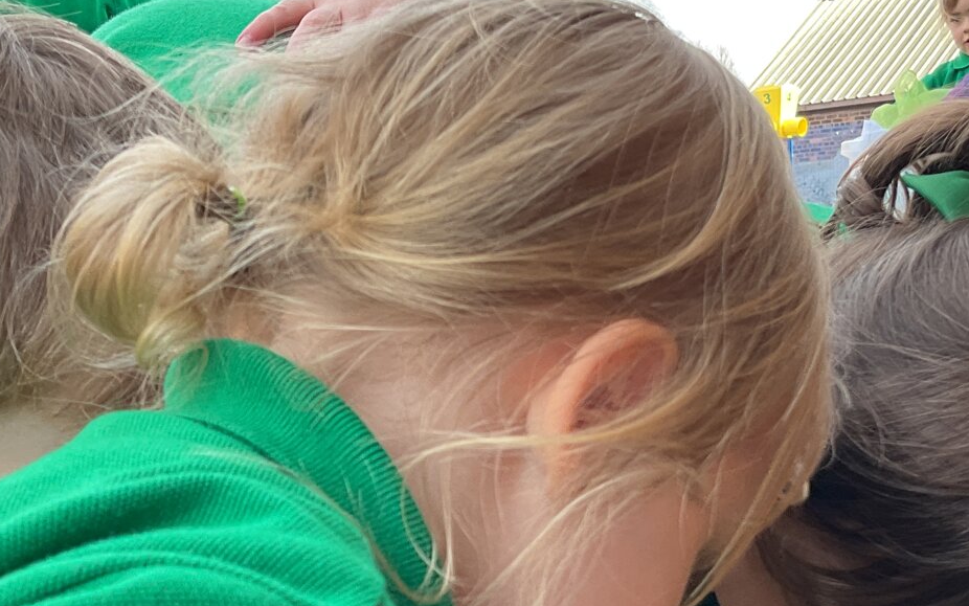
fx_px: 1796
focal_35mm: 68
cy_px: 549
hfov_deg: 30.2
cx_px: 469
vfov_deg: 18.8
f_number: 1.8
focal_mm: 3
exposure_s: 1/128
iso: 16
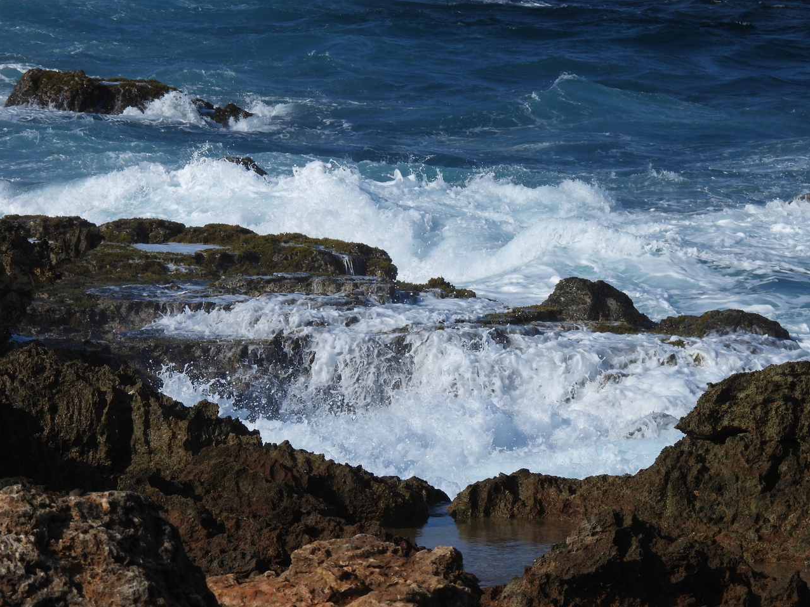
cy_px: 303
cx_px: 405
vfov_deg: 4.9
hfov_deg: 6.6
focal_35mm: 301
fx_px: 7043
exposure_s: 1/1600
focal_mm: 53.5
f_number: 5
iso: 100
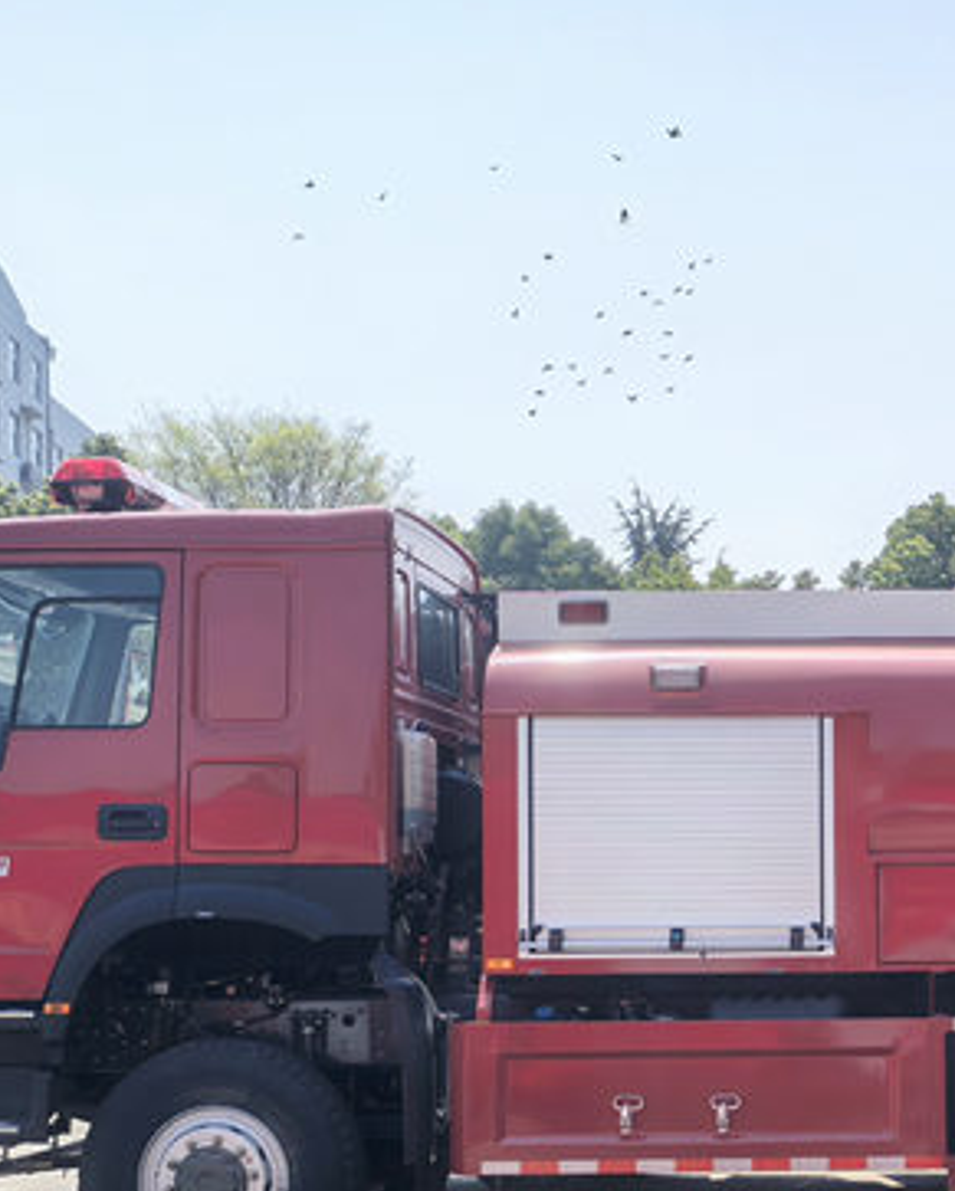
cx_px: 1014
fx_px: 3035
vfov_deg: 22.1
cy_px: 810
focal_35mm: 86
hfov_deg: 17.4
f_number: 2
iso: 50
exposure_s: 1/5128
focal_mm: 5.75
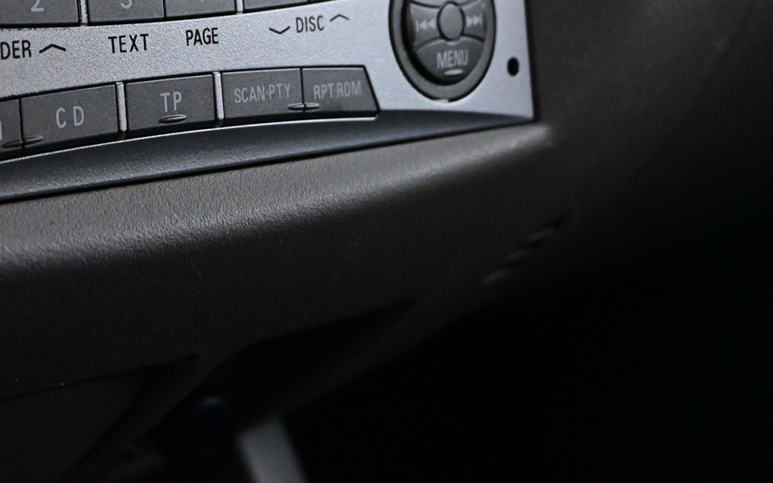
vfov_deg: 18.6
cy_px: 22
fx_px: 1441
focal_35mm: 68
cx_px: 85
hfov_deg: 28.9
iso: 4500
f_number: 4.2
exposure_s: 1/40
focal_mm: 24.5
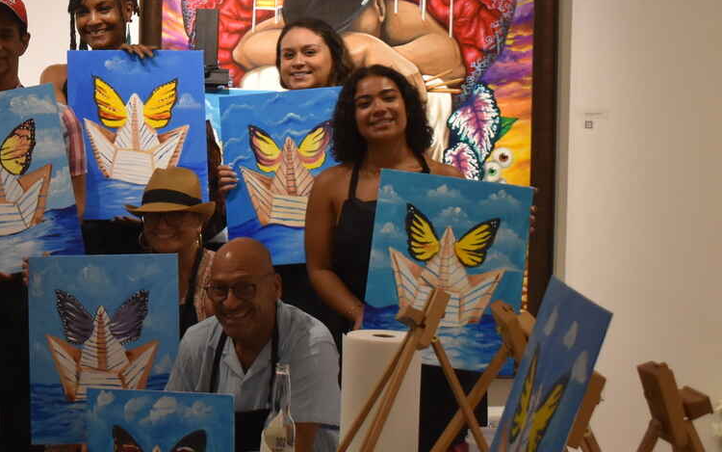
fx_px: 2125
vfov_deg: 12.1
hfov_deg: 18.5
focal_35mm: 108
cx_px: -76
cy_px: 102
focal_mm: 30
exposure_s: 1/125
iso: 1000
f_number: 4.2
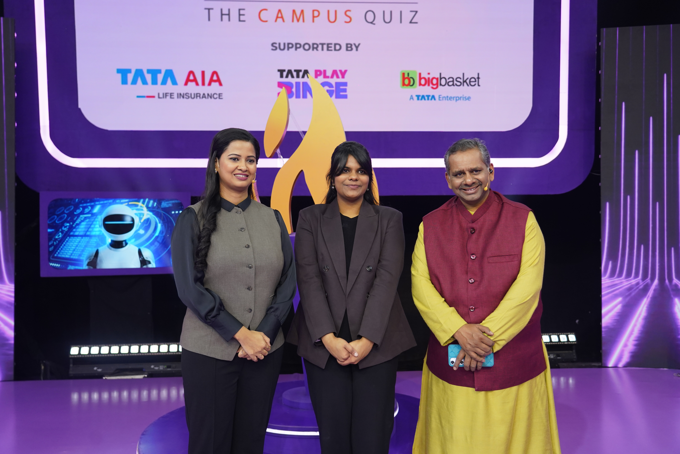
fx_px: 623
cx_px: 340
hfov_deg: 57.2
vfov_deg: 40.0
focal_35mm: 33
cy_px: 227
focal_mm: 33
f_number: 4
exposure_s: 1/160
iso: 1600
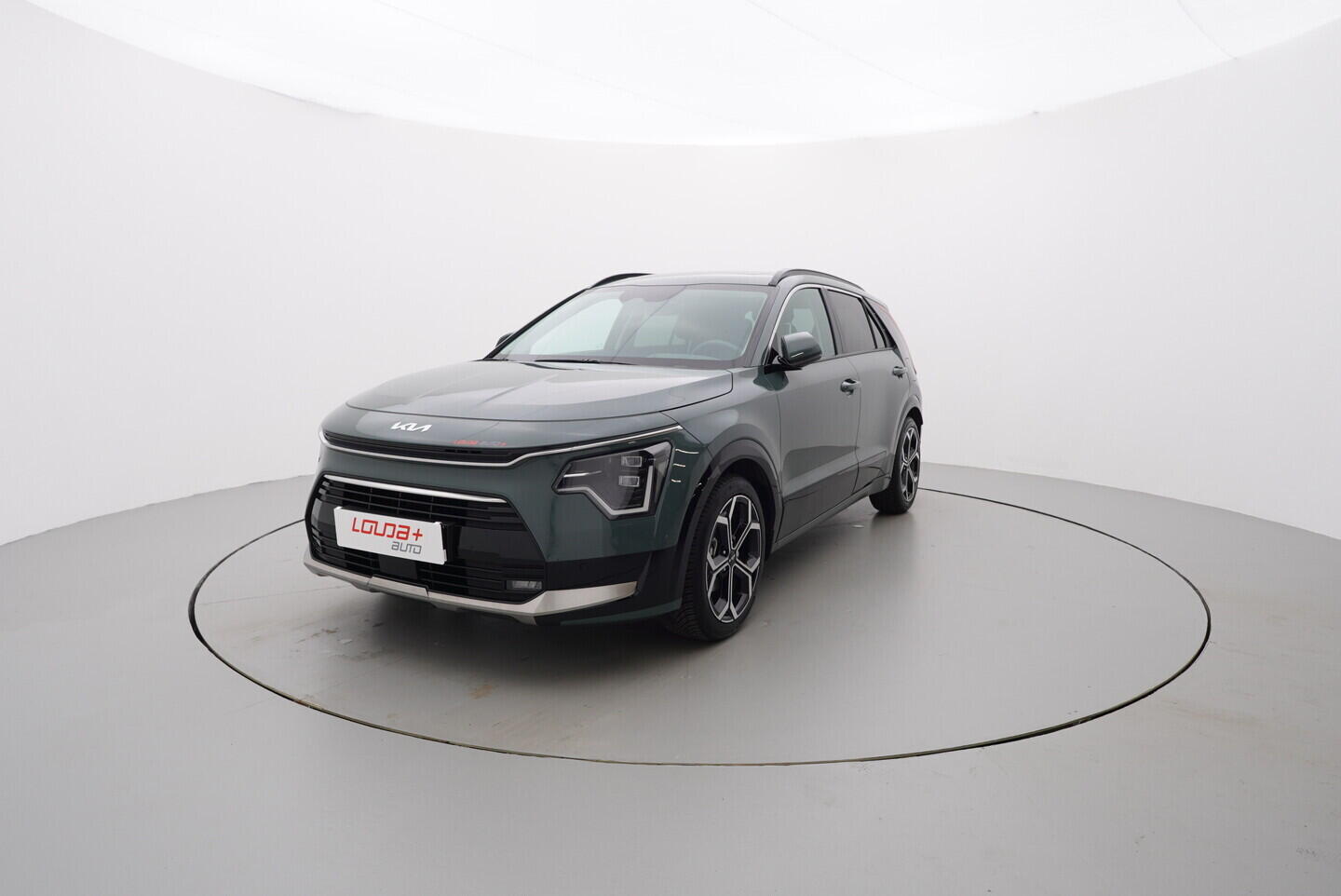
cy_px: 448
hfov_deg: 77.3
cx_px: 670
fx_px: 839
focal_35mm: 22
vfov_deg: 56.2
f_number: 5.6
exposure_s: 1/80
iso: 200
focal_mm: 15
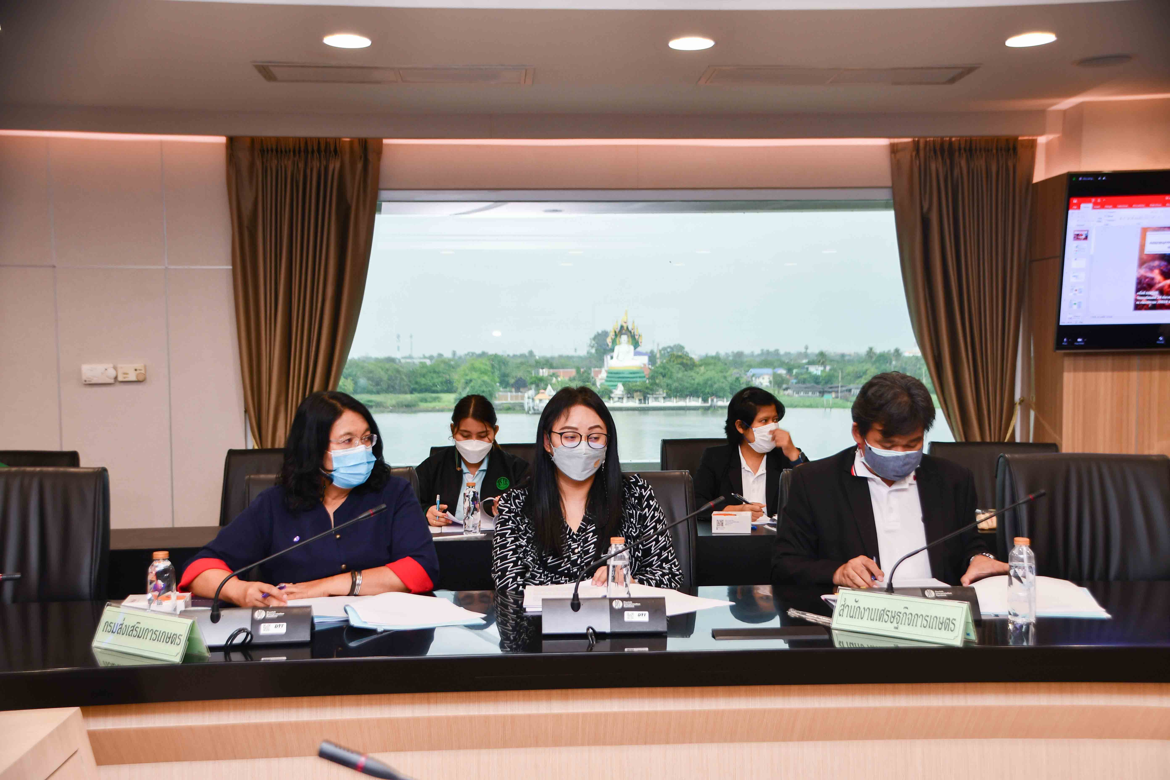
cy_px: 390
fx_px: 1560
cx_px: 585
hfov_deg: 41.1
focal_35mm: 48
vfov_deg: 28.1
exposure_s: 1/60
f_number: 4.2
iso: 220
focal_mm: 32
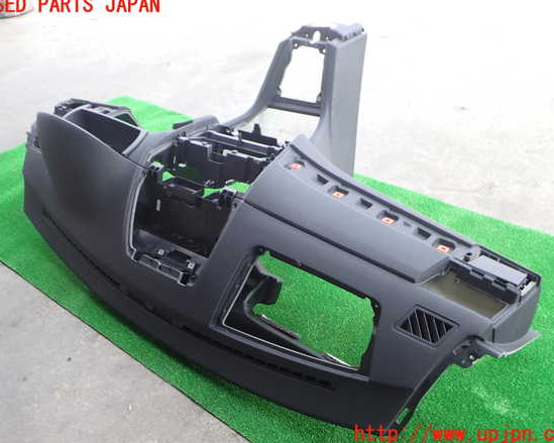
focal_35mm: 32
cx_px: 280
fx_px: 525
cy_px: 220
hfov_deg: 55.7
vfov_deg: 45.8
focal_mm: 5.4
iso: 100
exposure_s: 1/125
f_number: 2.3
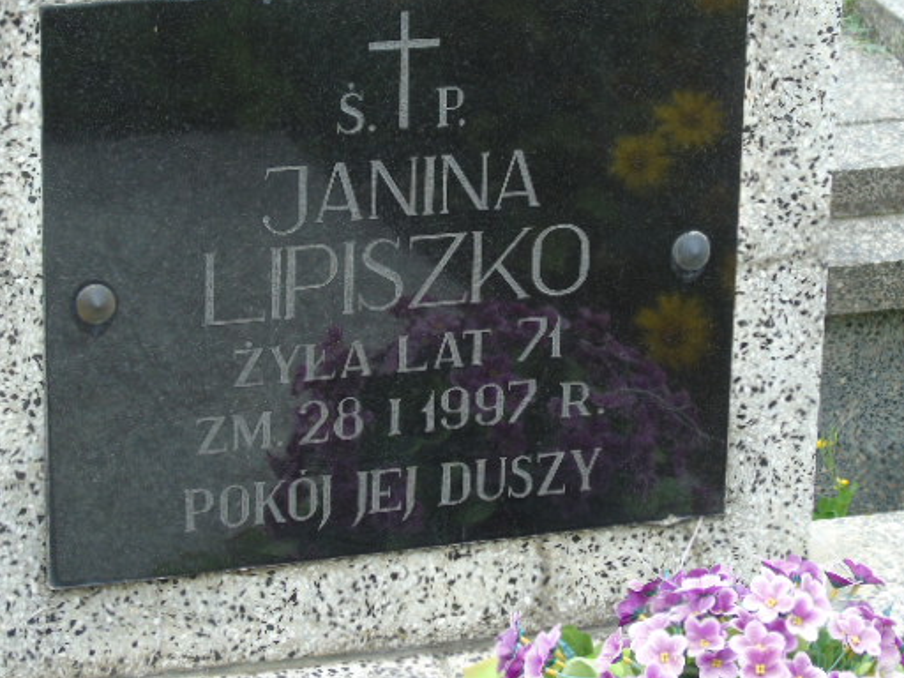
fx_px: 3526
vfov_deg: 11.0
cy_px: 286
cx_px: 450
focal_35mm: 135
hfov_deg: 14.6
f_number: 4.4
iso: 100
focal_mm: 19
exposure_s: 1/50
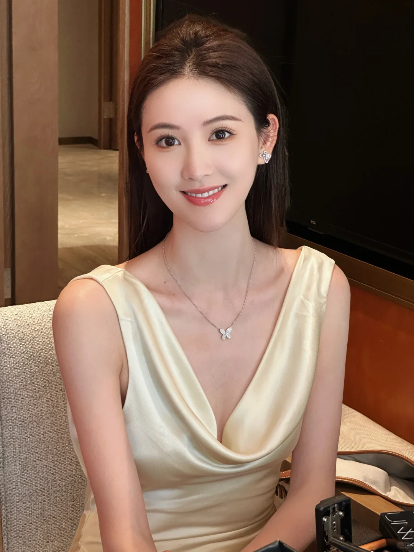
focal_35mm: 77
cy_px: 276
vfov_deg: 25.3
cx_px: 207
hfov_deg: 19.1
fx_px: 1228
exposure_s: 1/60
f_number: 2.8
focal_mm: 9
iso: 400
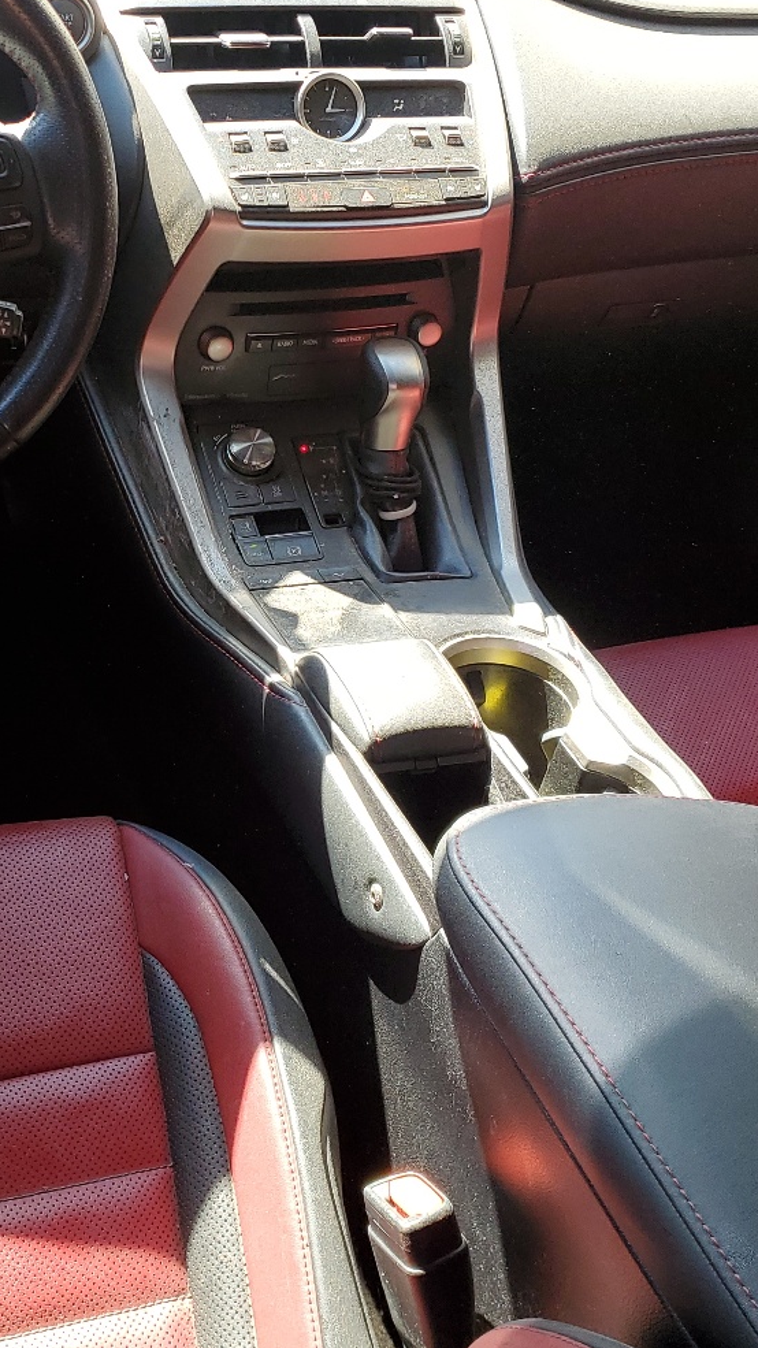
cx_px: 145
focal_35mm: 46
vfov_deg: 44.4
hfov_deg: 25.5
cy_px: 565
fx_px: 1644
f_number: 1.5
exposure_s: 1/213
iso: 50
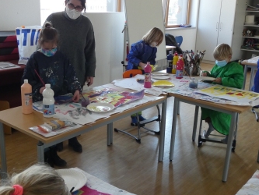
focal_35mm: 42
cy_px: 96
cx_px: 111
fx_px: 314
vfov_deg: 34.4
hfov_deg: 44.7
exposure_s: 1/80
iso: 400
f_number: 3.4
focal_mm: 6.2
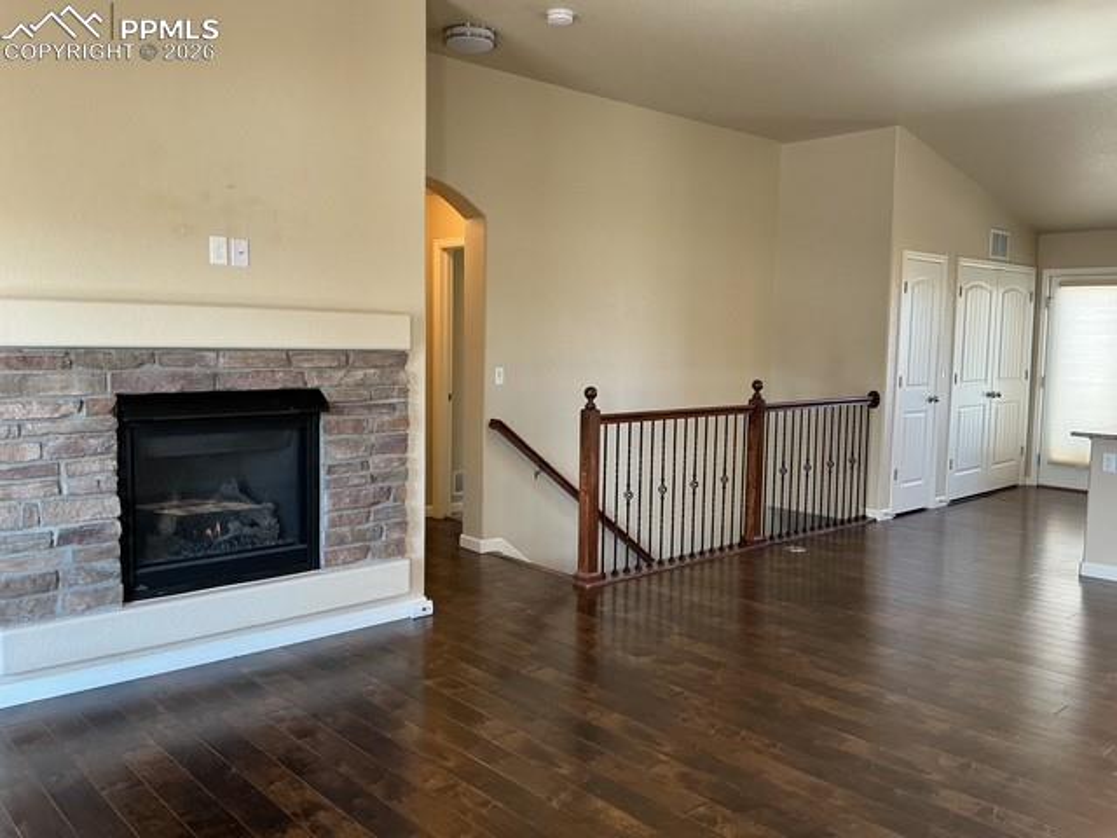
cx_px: 558
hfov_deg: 61.7
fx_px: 936
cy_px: 419
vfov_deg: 48.2
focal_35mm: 29
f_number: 1.8
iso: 50
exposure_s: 1/60
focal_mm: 3
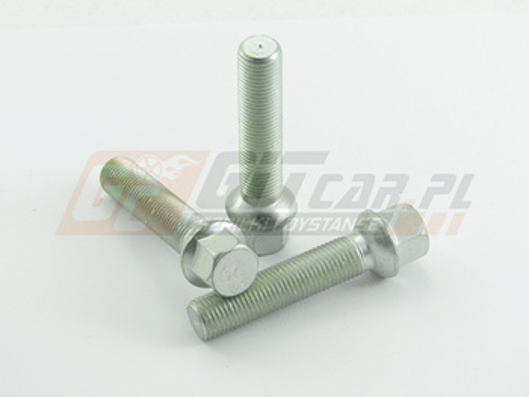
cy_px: 198
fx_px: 2600
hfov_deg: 11.6
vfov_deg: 8.7
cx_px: 264
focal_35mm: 170
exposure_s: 1/125
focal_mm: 30.5
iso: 400
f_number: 6.5
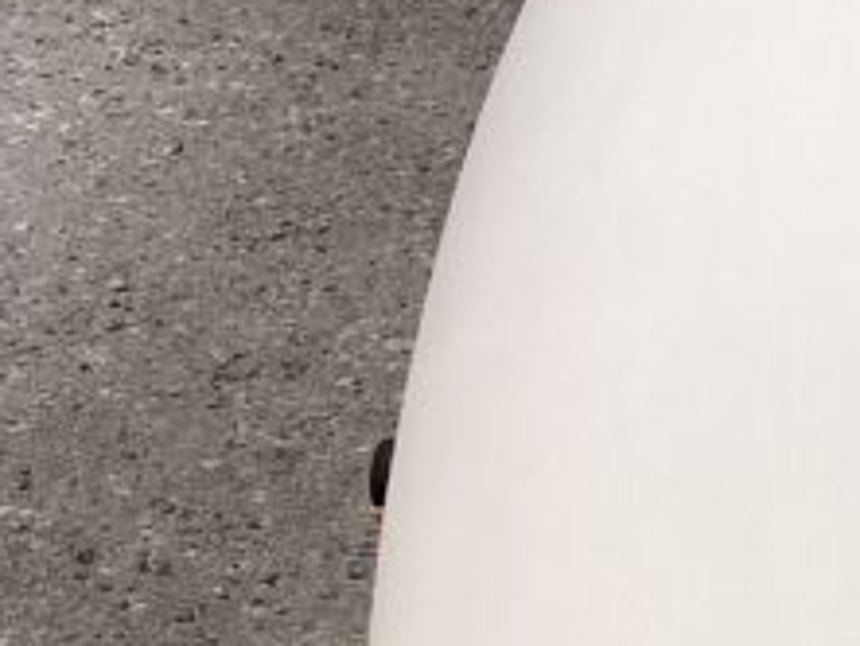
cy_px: 693
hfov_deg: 16.9
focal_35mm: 112
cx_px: 1008
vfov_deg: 13.0
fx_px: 2784
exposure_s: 1/60
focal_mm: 3.3
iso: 50
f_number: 2.4
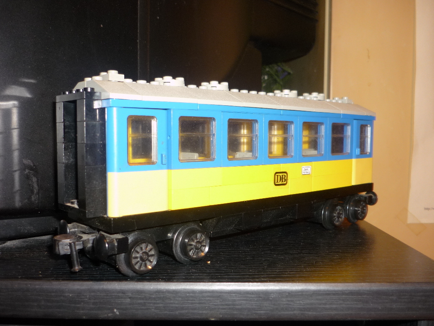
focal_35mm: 33
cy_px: 163
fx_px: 414
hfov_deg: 55.4
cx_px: 217
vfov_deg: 42.9
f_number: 2.8
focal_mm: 5.5
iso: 100
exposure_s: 1/8
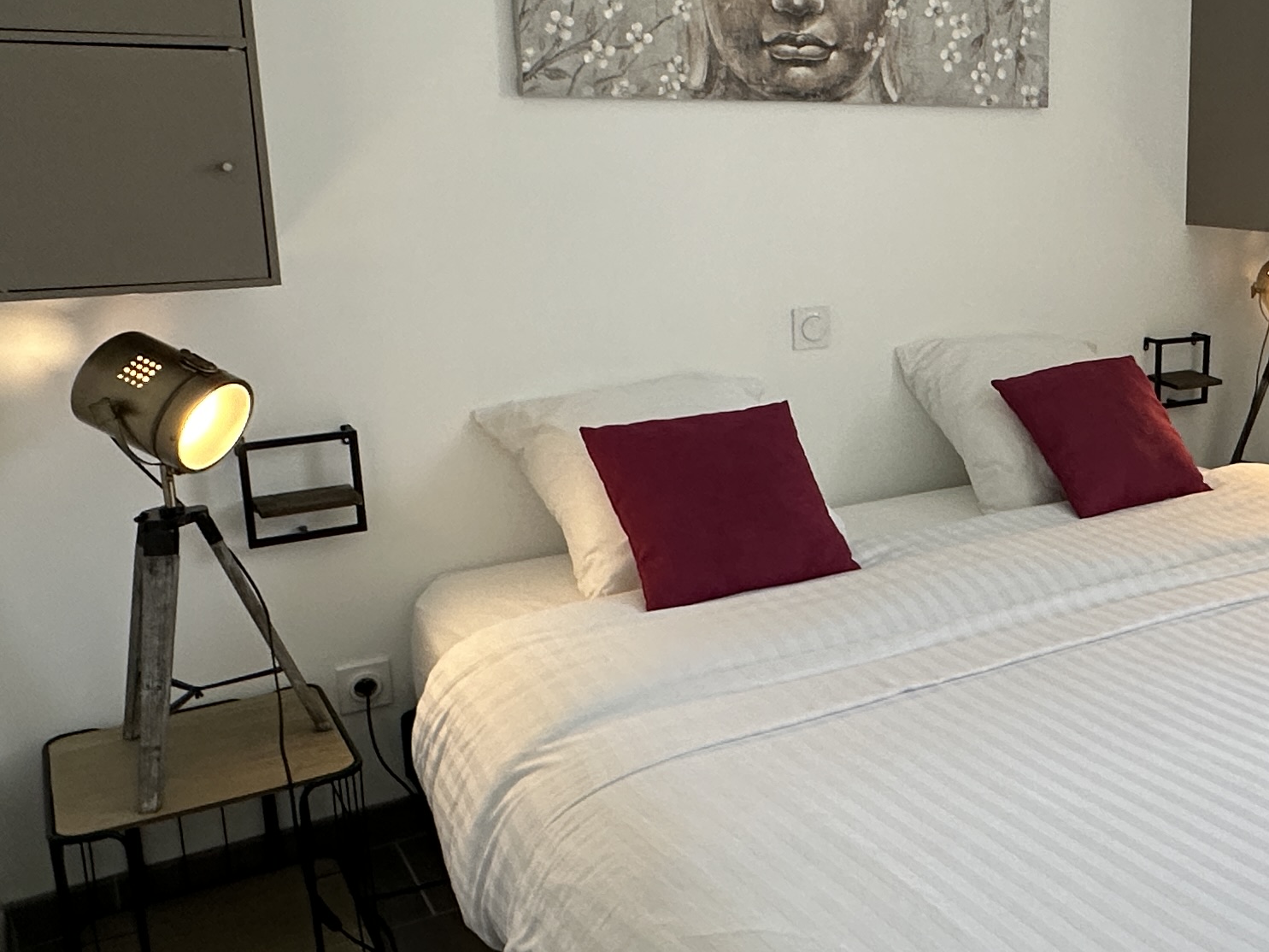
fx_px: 1393
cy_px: 412
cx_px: 1066
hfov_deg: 45.7
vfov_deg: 37.7
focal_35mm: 38
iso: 200
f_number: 2.2
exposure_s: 1/100
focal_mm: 2.22
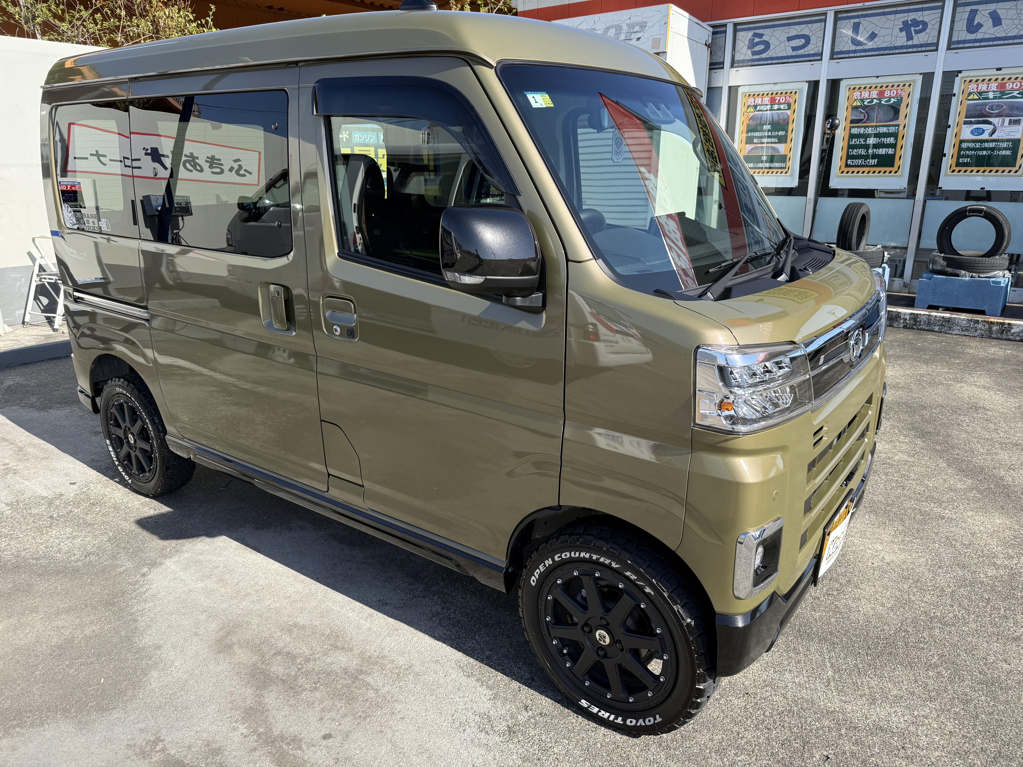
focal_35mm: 24
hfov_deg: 71.6
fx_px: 709
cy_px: 384
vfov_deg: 56.8
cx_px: 512
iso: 80
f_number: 1.78
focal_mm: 6.76
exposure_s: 1/2053
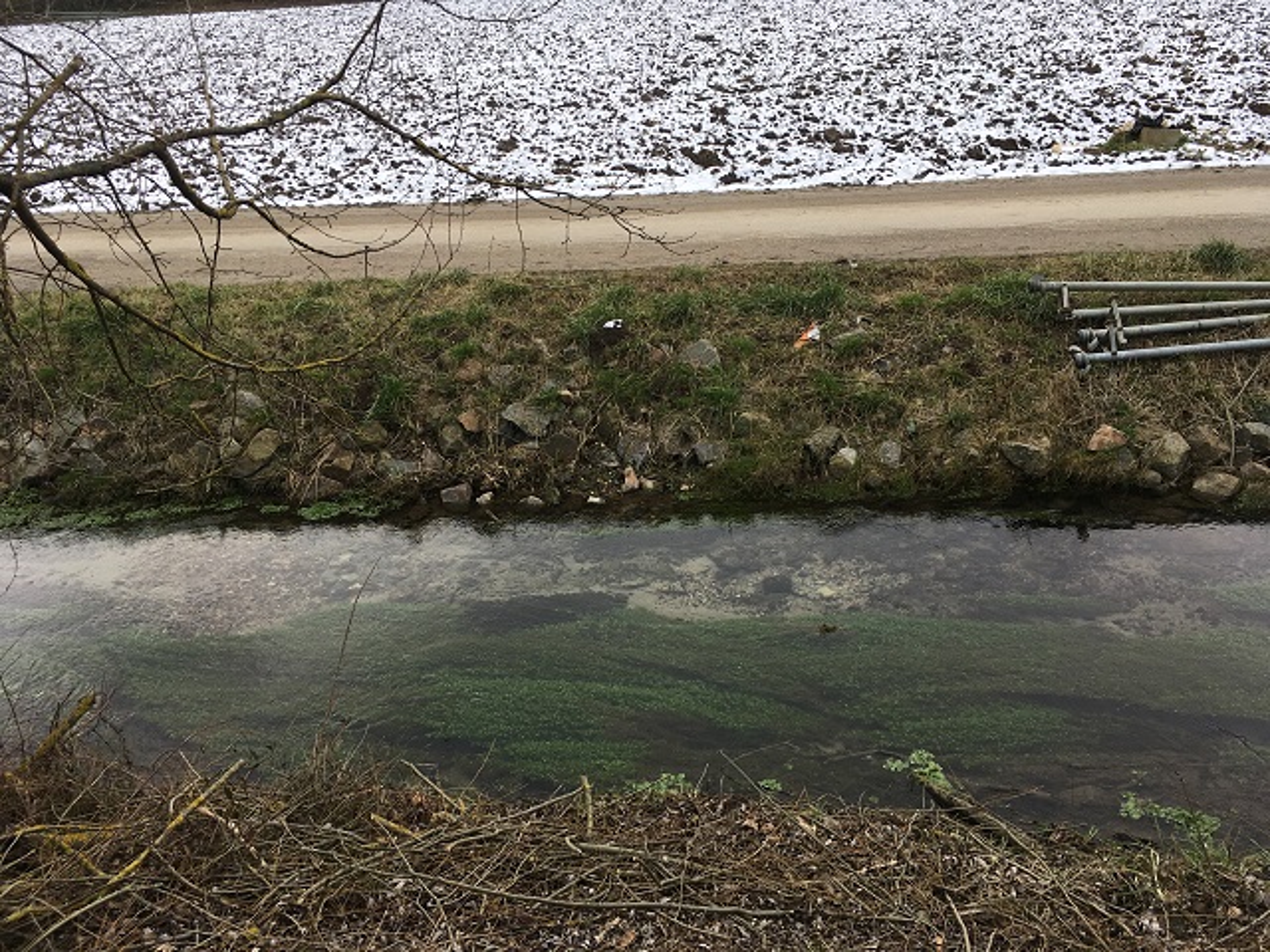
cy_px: 476
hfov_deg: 61.7
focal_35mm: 29
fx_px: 1064
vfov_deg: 48.2
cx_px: 635
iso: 25
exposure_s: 1/390
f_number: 2.2
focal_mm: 4.15
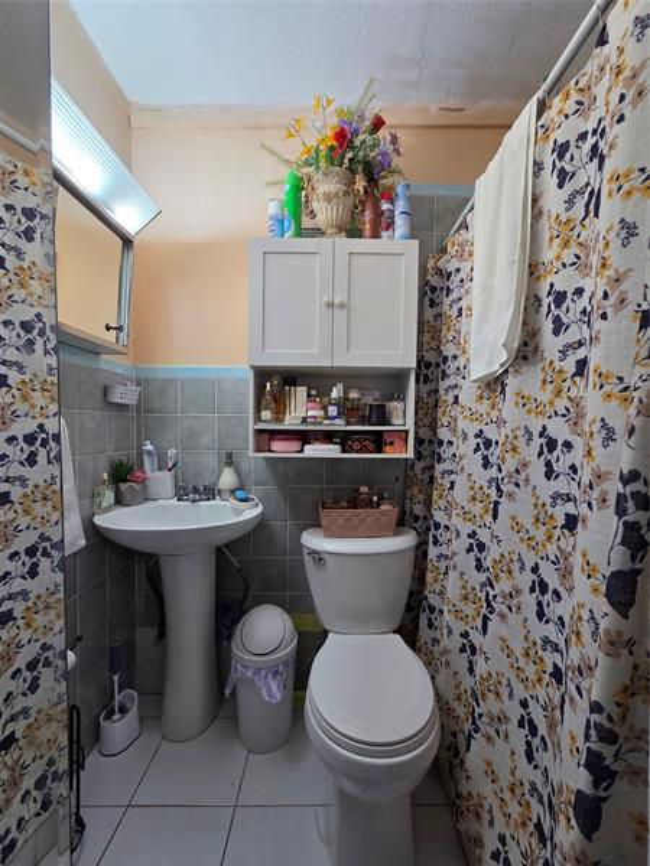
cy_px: 433
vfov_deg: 106.2
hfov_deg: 89.9
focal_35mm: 13
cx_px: 325
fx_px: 325
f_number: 2.2
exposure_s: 1/120
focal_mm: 2.2
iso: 160
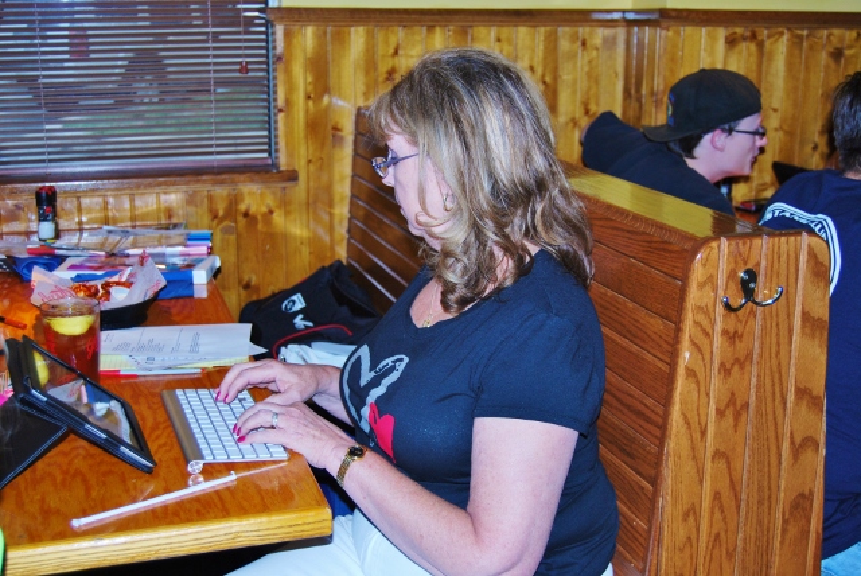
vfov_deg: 29.0
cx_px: 430
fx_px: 1113
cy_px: 288
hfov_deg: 42.3
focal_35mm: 46
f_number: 4.5
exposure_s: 1/60
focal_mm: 31
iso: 200
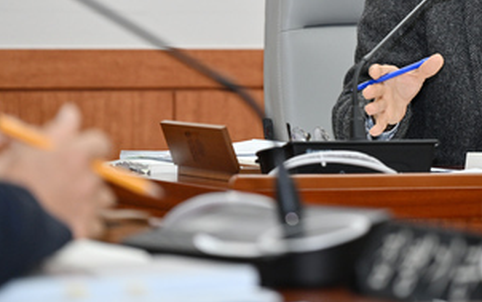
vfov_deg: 5.2
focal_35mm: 254
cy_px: -25
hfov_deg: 8.2
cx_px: 433
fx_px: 3338
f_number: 4
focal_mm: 120
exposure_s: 1/250
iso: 900
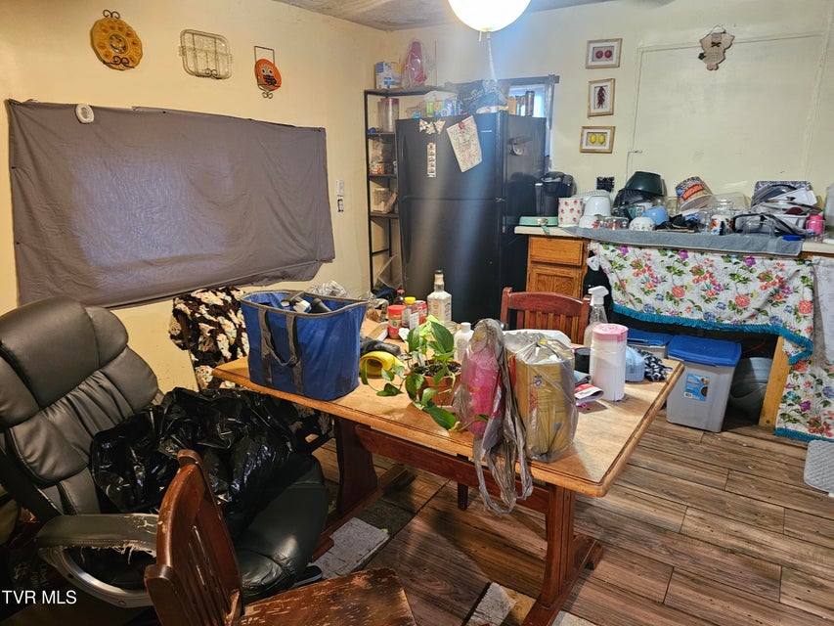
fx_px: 554
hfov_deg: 73.9
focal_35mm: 23
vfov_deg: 58.9
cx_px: 417
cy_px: 313
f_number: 1.7
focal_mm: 6.3
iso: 640
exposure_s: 1/30
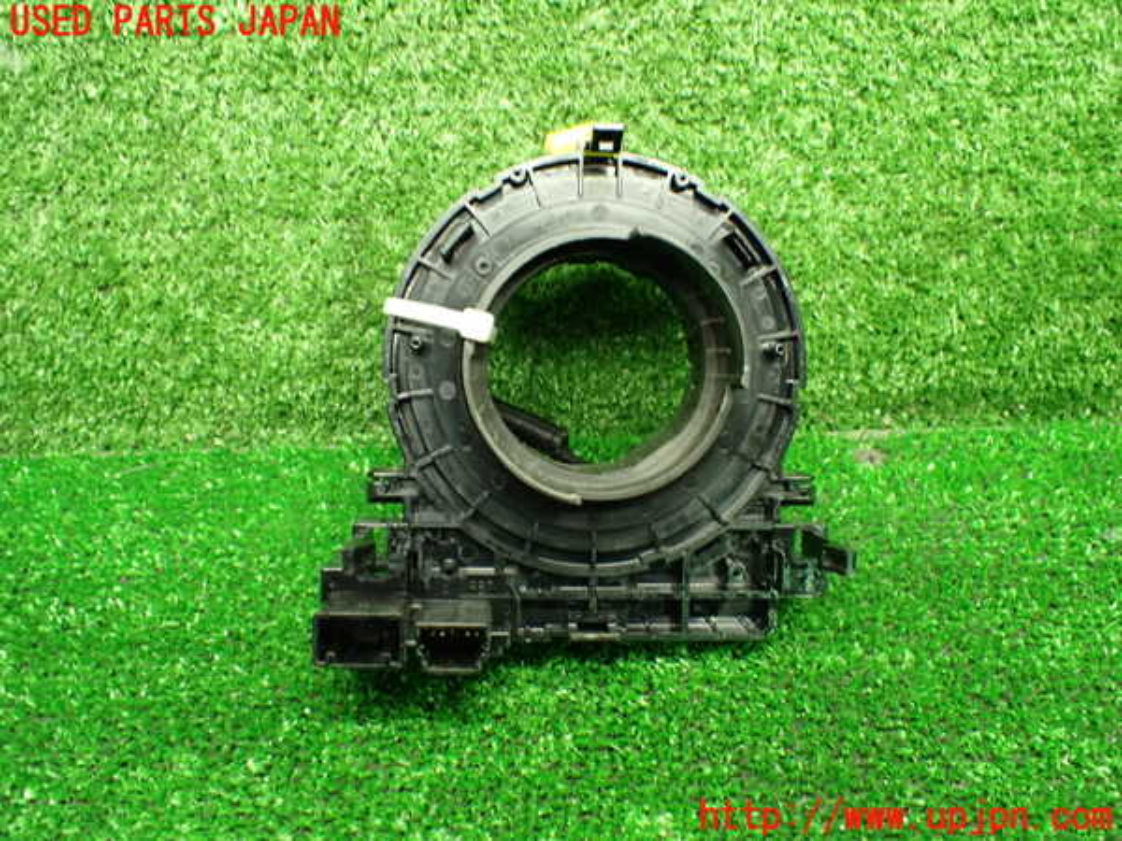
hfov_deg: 60.0
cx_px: 561
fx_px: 972
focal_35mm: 30
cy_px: 420
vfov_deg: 46.8
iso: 800
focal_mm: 5.4
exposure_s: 1/50
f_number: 2.3
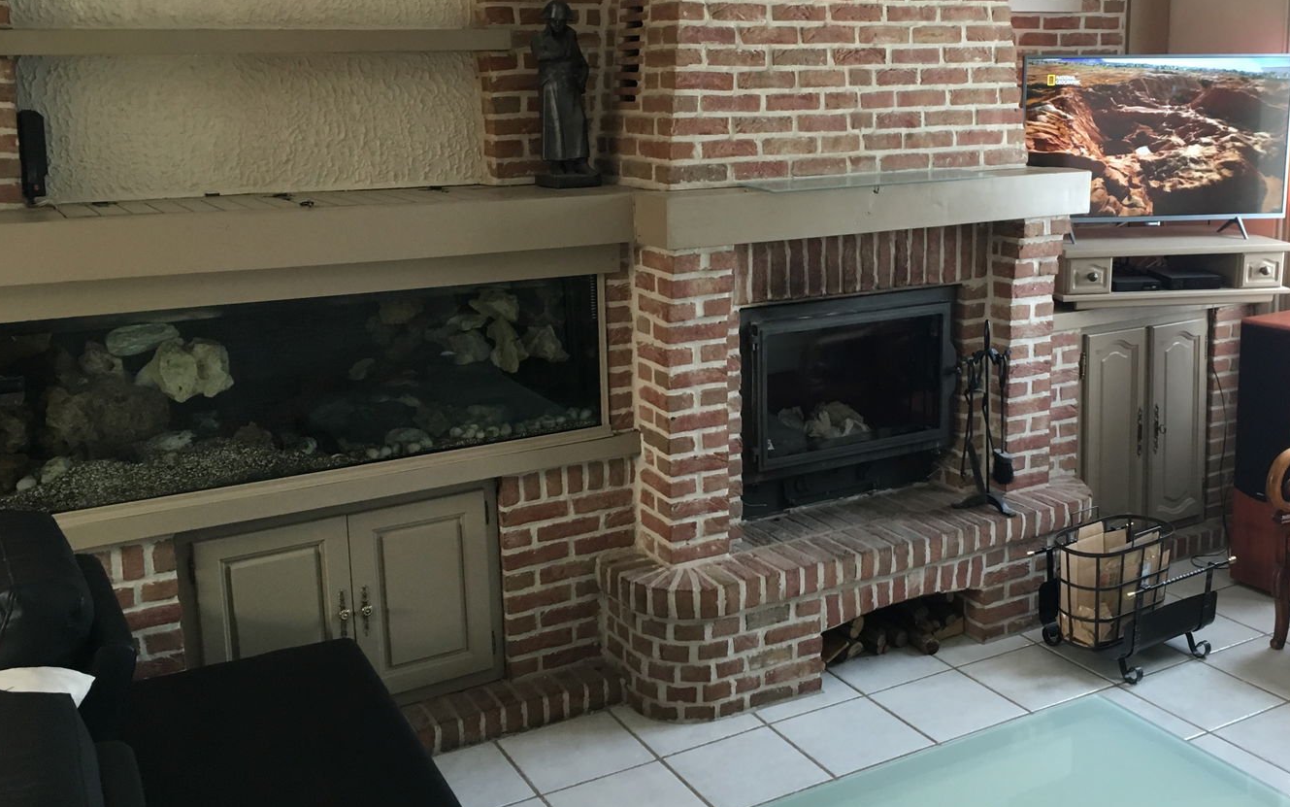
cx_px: 768
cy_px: 313
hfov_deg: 52.4
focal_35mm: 37
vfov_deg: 34.3
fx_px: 1301
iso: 160
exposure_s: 1/33
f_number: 2.2
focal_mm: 4.15
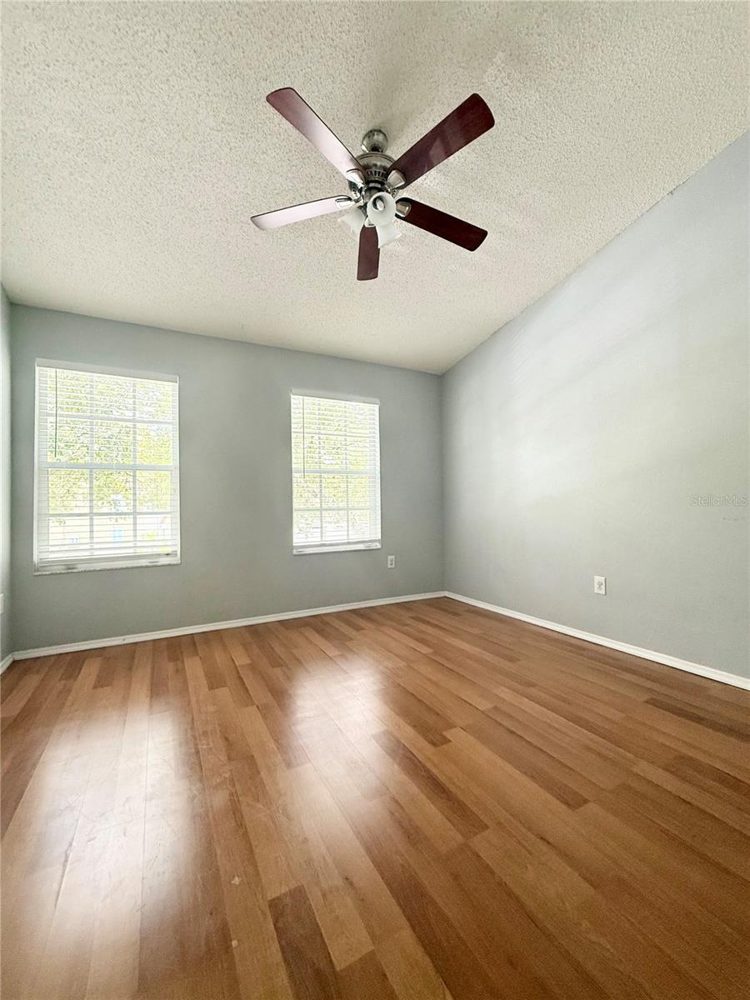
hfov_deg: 85.7
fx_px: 404
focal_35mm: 14
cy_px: 500
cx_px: 375
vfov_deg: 102.1
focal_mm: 2.22
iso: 320
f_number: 2.2
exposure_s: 1/92
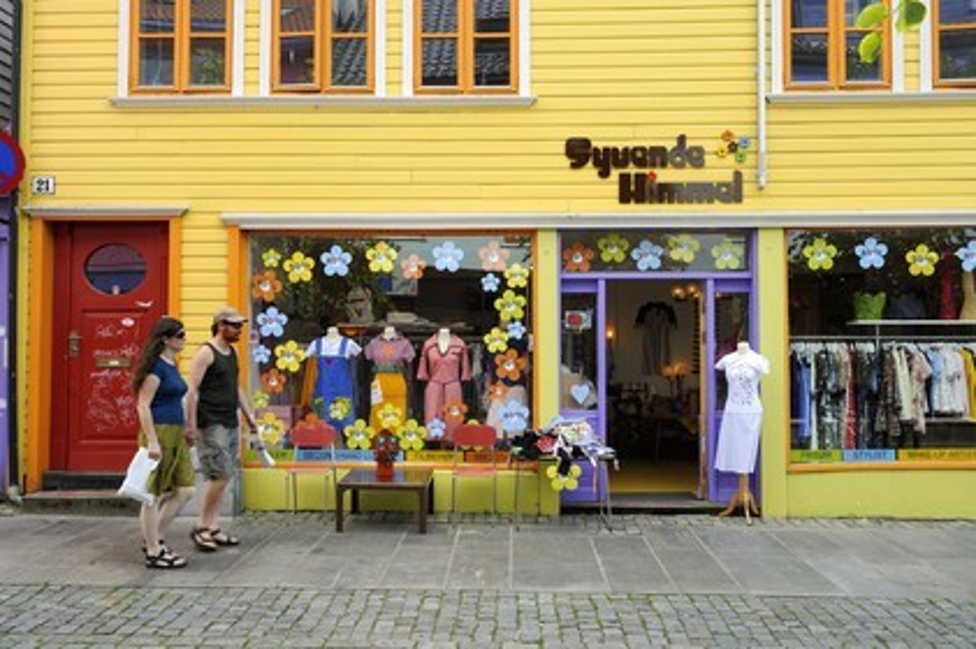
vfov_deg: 41.1
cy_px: 324
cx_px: 488
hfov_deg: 58.8
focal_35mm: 32
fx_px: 867
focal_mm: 32
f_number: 9
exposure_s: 1/100
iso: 200
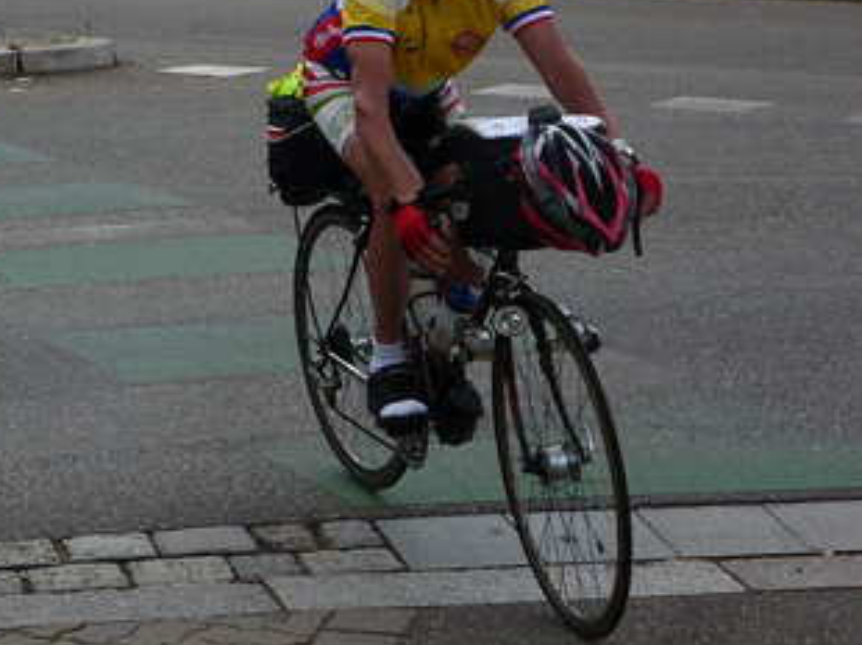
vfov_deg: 15.8
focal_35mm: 93
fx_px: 2314
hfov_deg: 20.5
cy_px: 120
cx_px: 39
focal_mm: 7.9
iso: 80
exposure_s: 1/400
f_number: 4
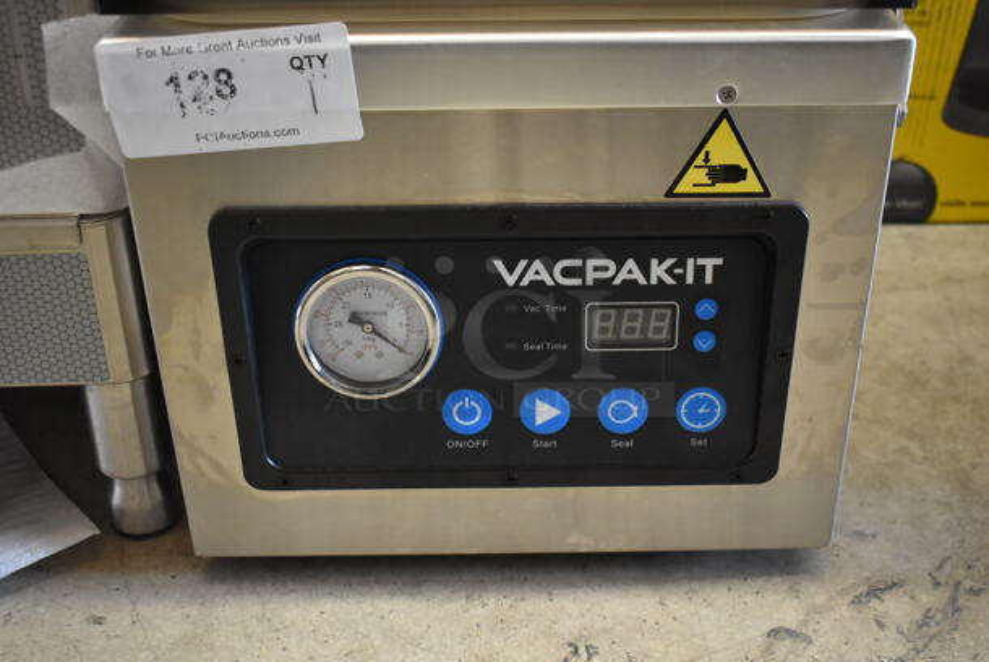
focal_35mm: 45
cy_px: 331
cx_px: 494
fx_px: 1237
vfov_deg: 29.9
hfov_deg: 43.6
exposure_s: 1/50
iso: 2500
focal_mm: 30
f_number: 4.2
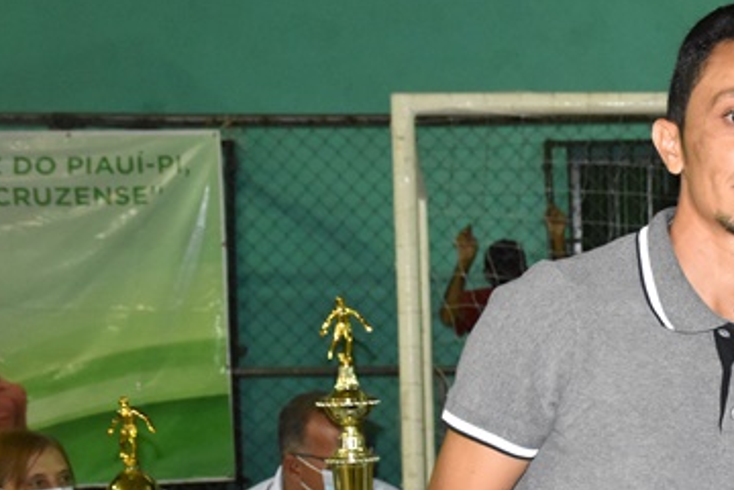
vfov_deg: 13.6
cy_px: 434
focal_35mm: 100
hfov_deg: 19.7
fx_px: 2039
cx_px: 777
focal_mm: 30
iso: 3200
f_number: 4
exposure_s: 1/100
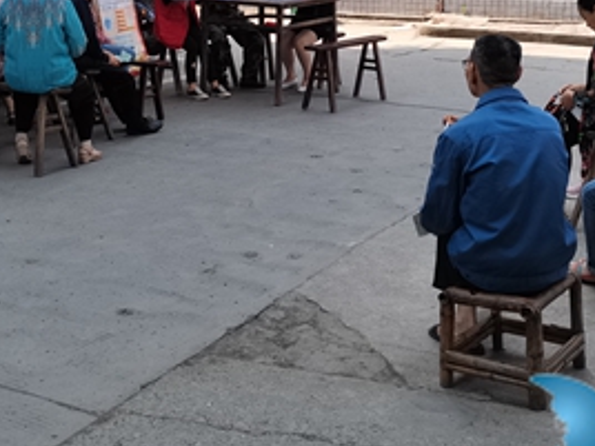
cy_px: 22
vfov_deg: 22.9
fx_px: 1066
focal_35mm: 62
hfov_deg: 31.2
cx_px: 320
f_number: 1.8
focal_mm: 5.58
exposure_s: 1/443
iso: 50
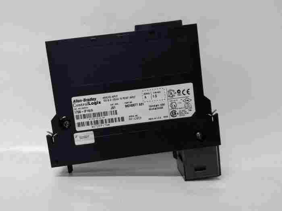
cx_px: 141
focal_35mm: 27
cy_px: 106
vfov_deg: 51.4
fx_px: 220
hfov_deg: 65.3
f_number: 2
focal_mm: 3.79
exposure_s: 1/33
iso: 231
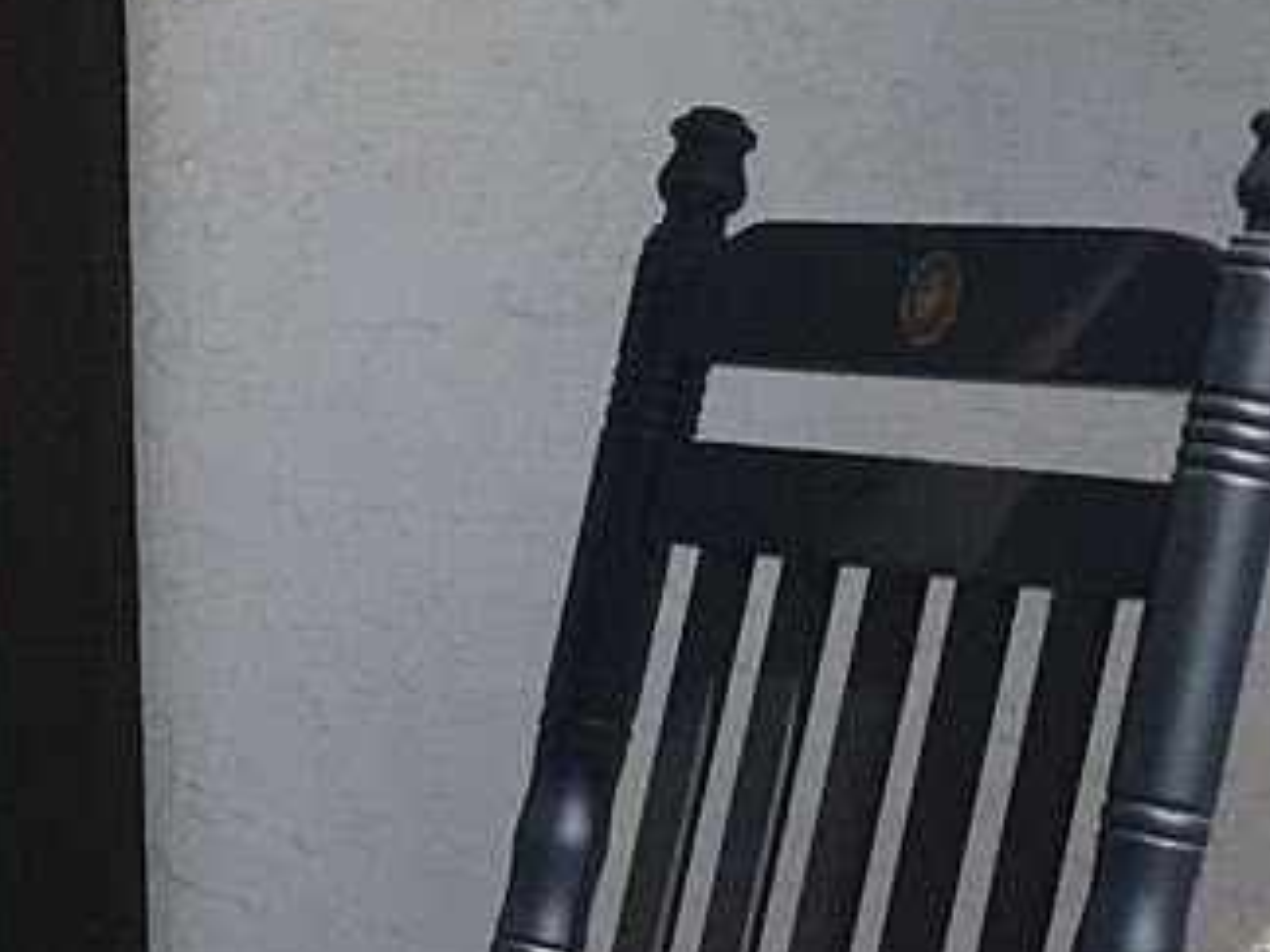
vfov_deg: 8.6
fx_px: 6347
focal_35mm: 173
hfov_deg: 10.8
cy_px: 372
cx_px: -894
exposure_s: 1/2336
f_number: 1.8
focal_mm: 3.99
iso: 20
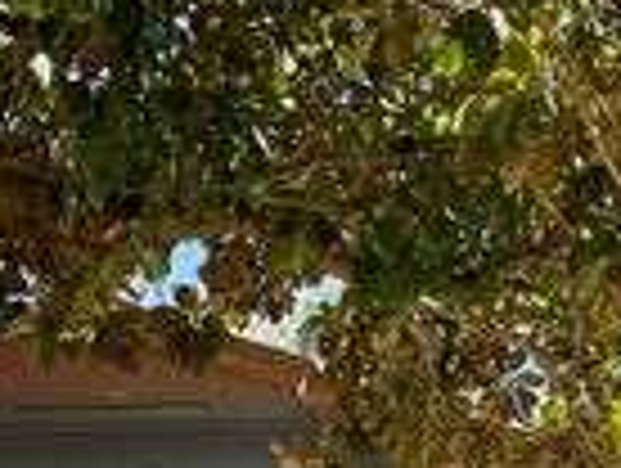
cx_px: 387
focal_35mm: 94
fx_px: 1689
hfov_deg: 20.8
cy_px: 718
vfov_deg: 14.6
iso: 32
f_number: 1.6
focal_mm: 4.2
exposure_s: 1/1171
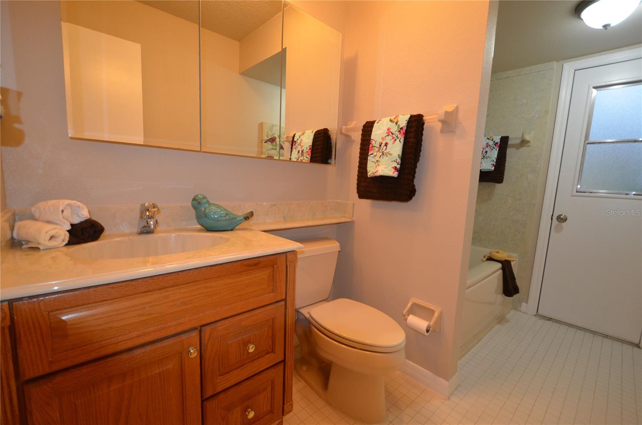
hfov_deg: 100.5
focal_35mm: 15
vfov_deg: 77.0
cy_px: 212
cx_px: 321
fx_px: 267
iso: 900
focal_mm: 10
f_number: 3.5
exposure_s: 1/60
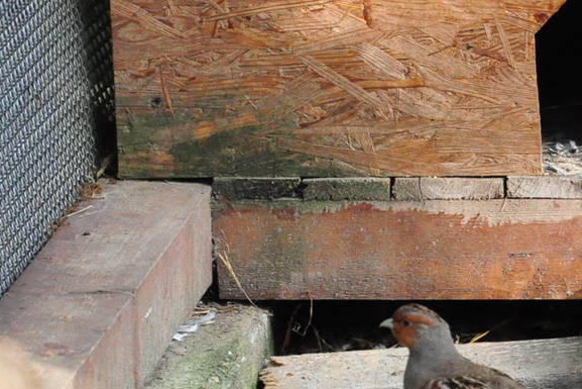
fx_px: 7056
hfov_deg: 4.7
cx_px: 703
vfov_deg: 3.2
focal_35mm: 436
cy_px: 383
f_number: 8
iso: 3200
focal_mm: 105
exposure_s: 1/1000
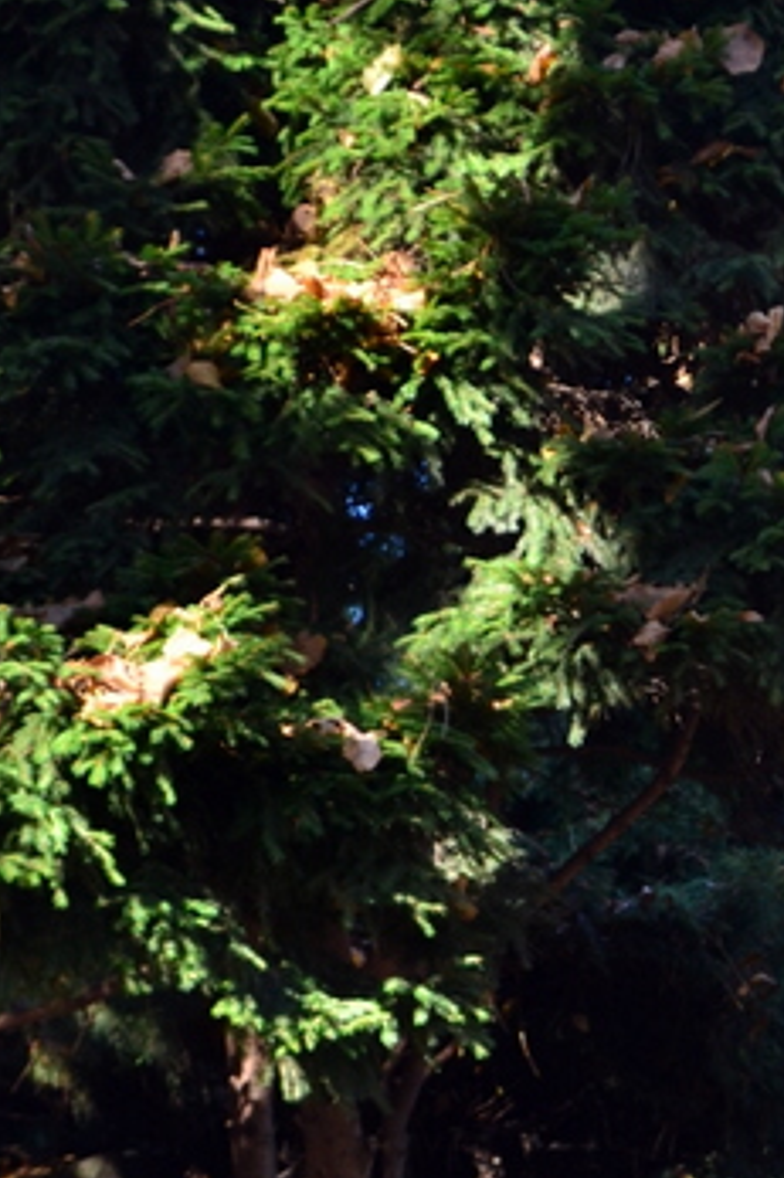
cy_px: 1039
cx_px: 804
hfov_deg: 7.6
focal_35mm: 180
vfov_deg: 11.4
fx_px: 5885
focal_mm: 52
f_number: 8
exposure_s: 1/60
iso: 500
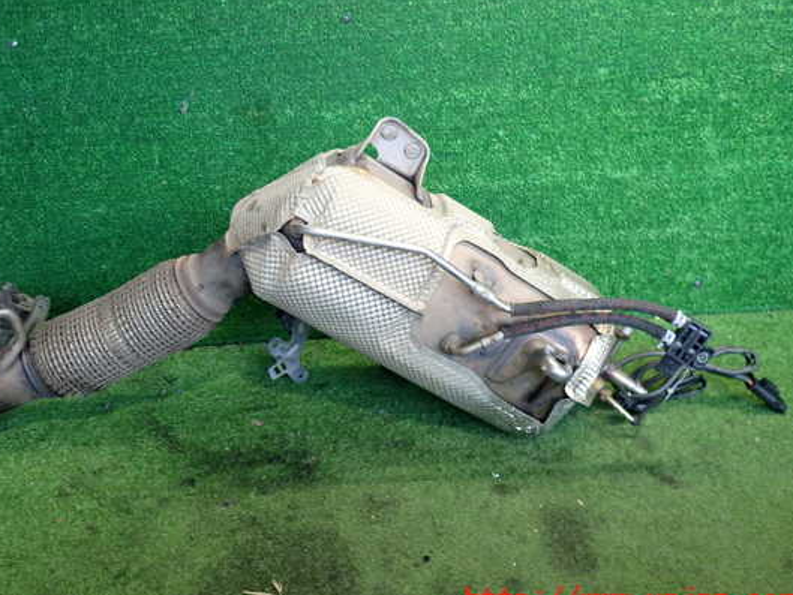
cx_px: 354
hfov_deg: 53.8
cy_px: 283
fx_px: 779
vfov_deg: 41.8
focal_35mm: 34
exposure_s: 1/80
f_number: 2.3
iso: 640
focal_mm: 5.4
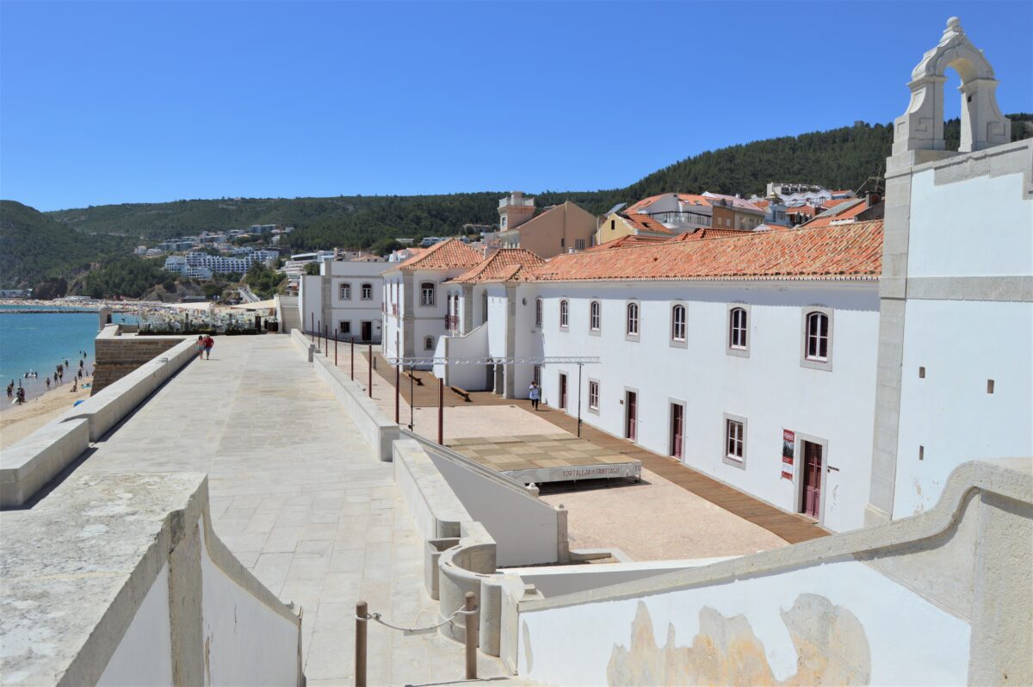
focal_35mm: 27
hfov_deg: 67.4
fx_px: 774
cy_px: 344
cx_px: 516
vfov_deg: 47.9
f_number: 10
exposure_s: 1/400
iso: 100
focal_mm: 18
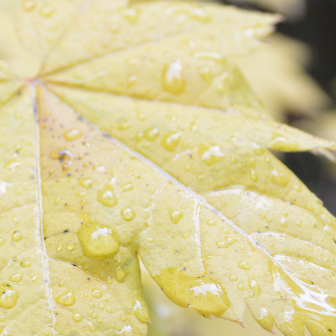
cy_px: 258
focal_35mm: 136
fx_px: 1499
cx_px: 66
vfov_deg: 12.7
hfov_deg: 12.7
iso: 400
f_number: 7.1
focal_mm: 31
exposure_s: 1/60
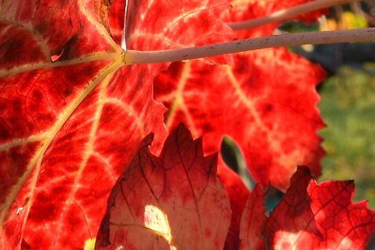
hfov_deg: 7.9
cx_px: 40
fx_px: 2723
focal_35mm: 261
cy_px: -199
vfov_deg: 5.2
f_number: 10
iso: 400
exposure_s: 1/320
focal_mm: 35
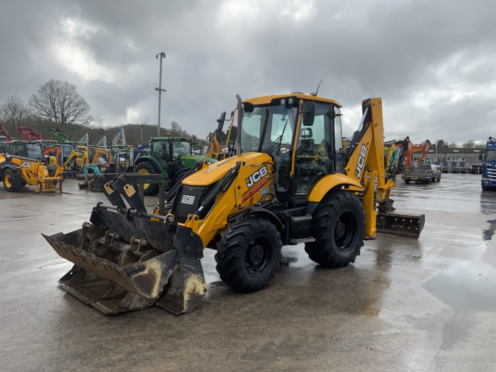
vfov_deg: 48.2
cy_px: 186
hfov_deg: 61.7
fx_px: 416
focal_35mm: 29
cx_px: 248
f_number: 1.8
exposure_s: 1/962
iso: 16
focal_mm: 3
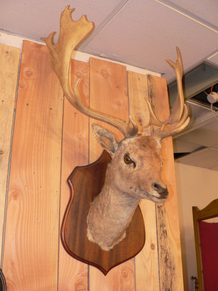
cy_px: 146
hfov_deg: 39.7
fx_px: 302
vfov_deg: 51.4
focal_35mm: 36
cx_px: 109
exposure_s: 1/10
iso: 100
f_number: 2.8
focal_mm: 6
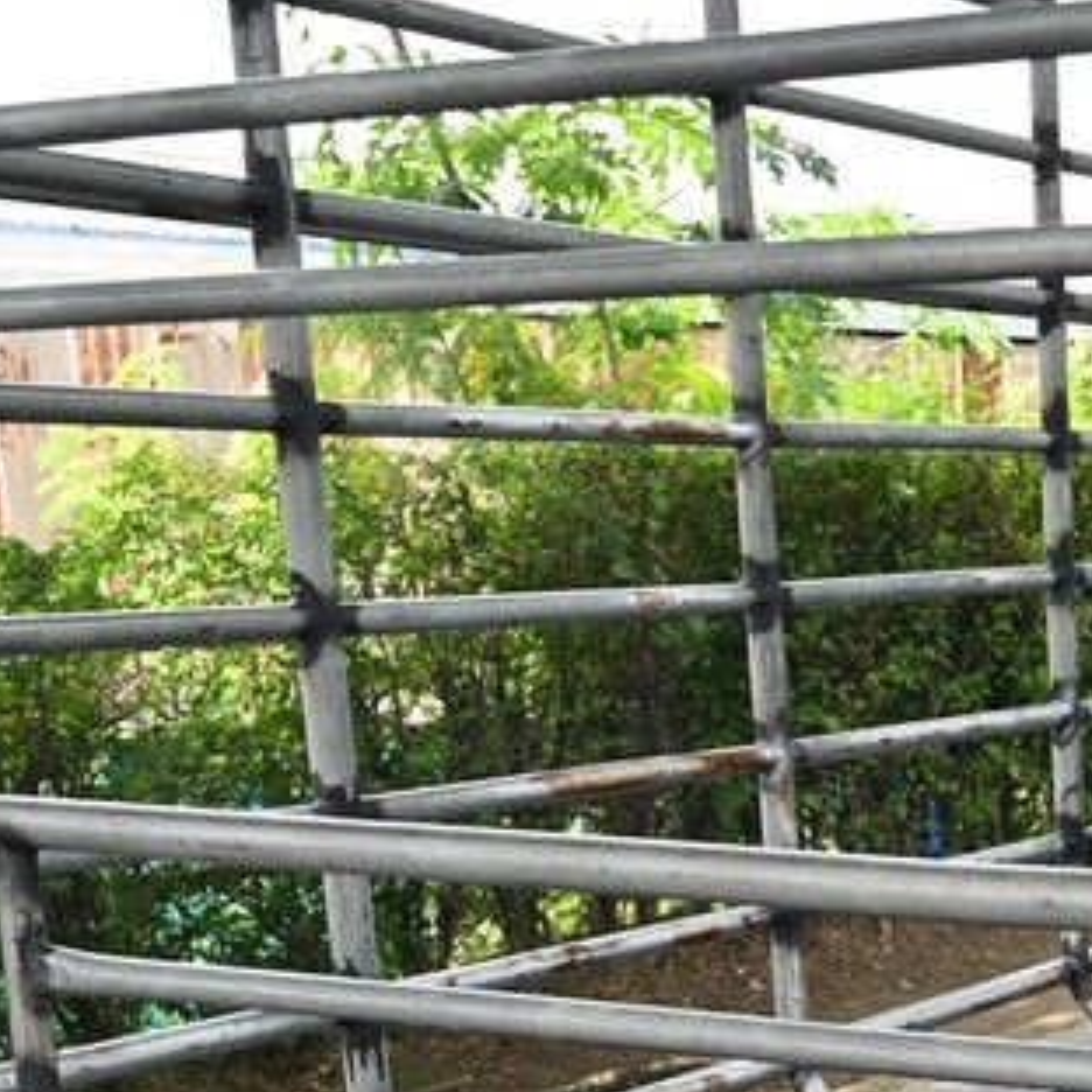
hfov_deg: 21.5
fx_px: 2570
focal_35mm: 72
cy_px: 1160
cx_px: 1460
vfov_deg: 22.8
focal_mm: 24
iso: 125
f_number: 6.3
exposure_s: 1/100
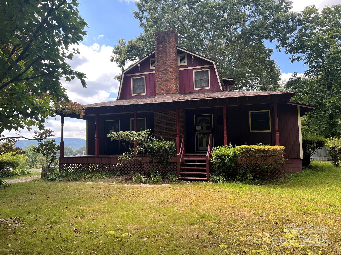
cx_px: 170
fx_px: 256
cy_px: 128
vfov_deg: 53.1
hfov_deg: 67.3
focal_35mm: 26
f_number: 1.5
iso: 50
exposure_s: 1/666
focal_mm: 5.7
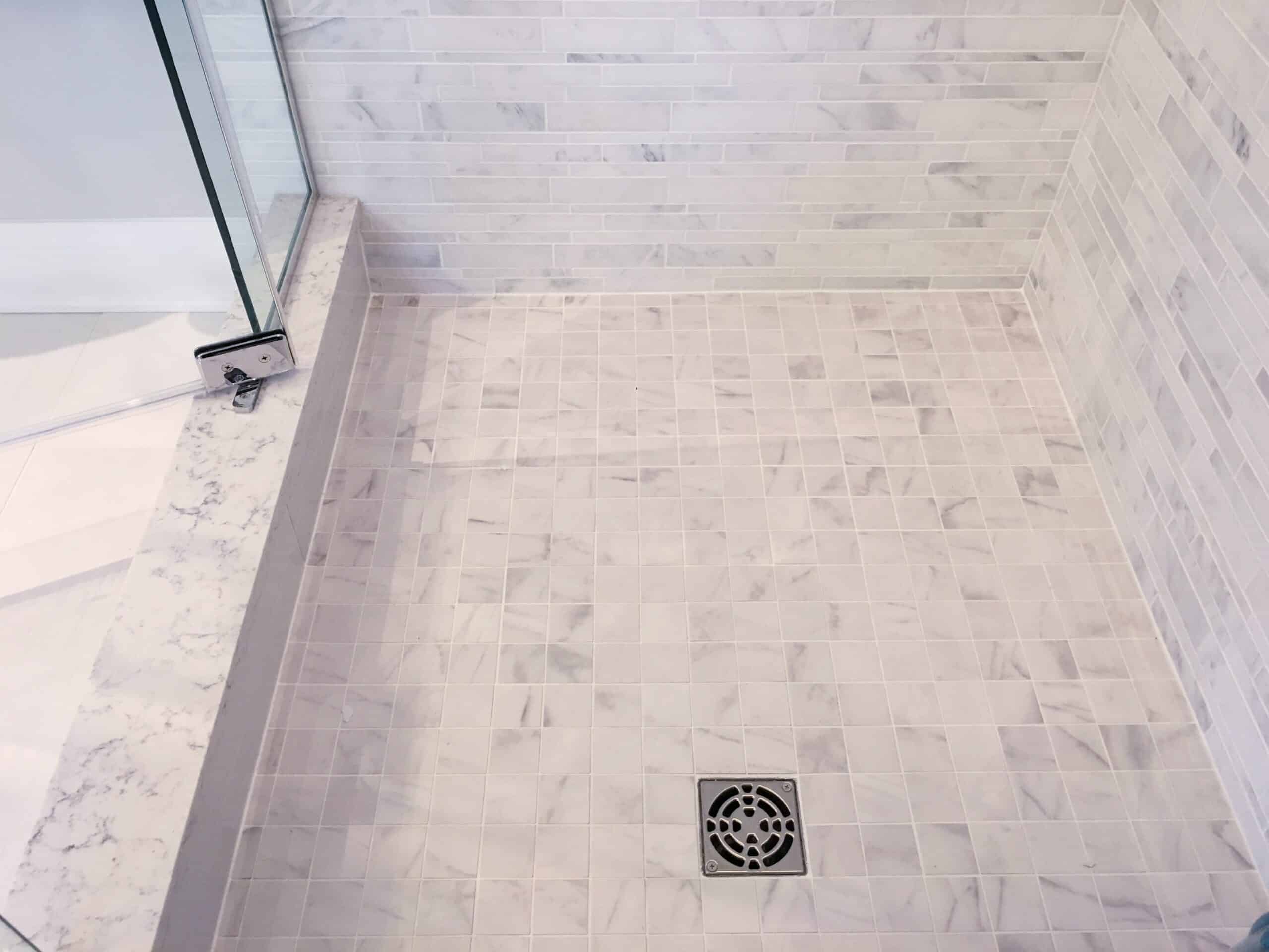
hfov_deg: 61.7
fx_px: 1063
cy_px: 476
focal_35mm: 29
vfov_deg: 48.2
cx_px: 634
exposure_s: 1/30
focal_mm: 4.15
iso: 80
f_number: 2.2
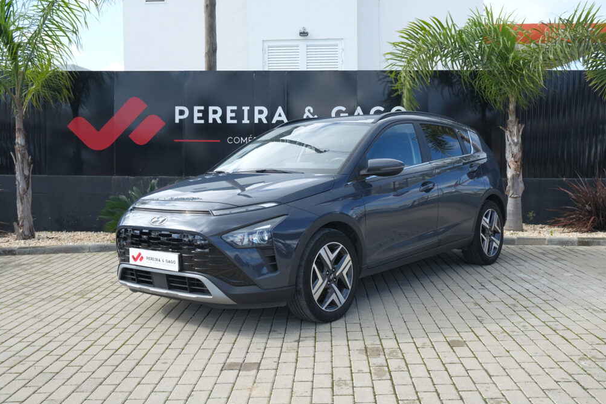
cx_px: 305
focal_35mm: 38
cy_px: 205
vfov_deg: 35.1
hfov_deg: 50.7
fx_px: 640
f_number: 9
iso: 160
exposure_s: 1/80
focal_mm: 24.9
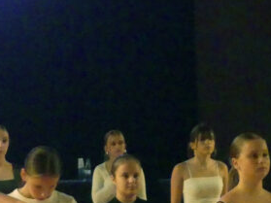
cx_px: 135
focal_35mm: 280
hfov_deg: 7.1
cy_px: 210
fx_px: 2191
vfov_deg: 5.3
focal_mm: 18.7
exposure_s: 1/60
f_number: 2.8
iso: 3200
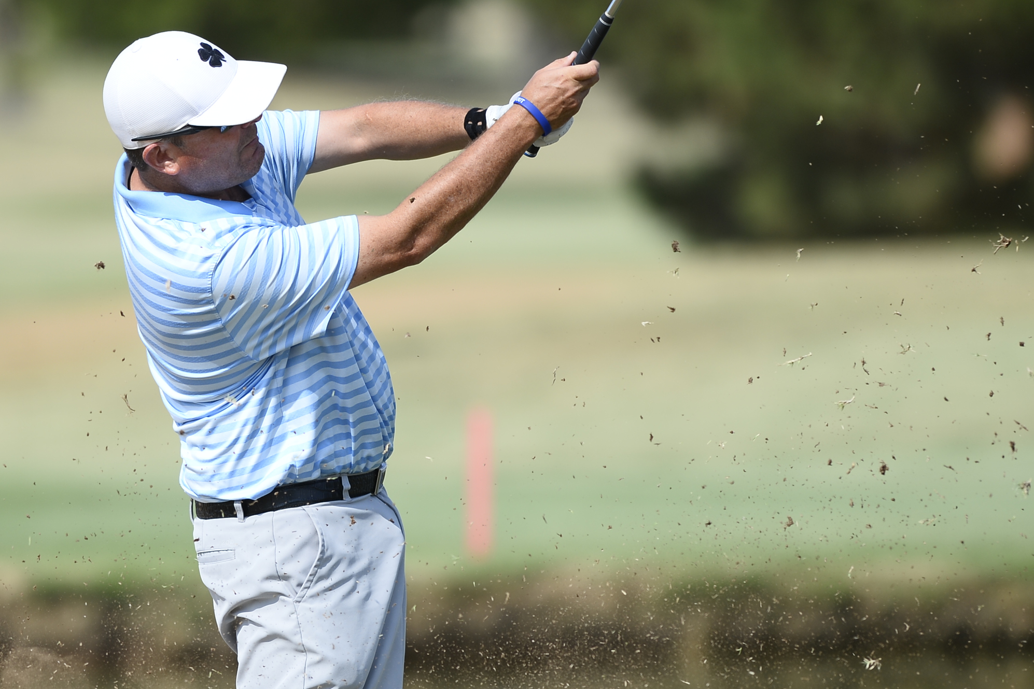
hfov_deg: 6.8
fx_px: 8644
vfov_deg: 4.6
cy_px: 345
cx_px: 516
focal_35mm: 301
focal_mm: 300
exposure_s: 1/2000
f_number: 2.8
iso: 125
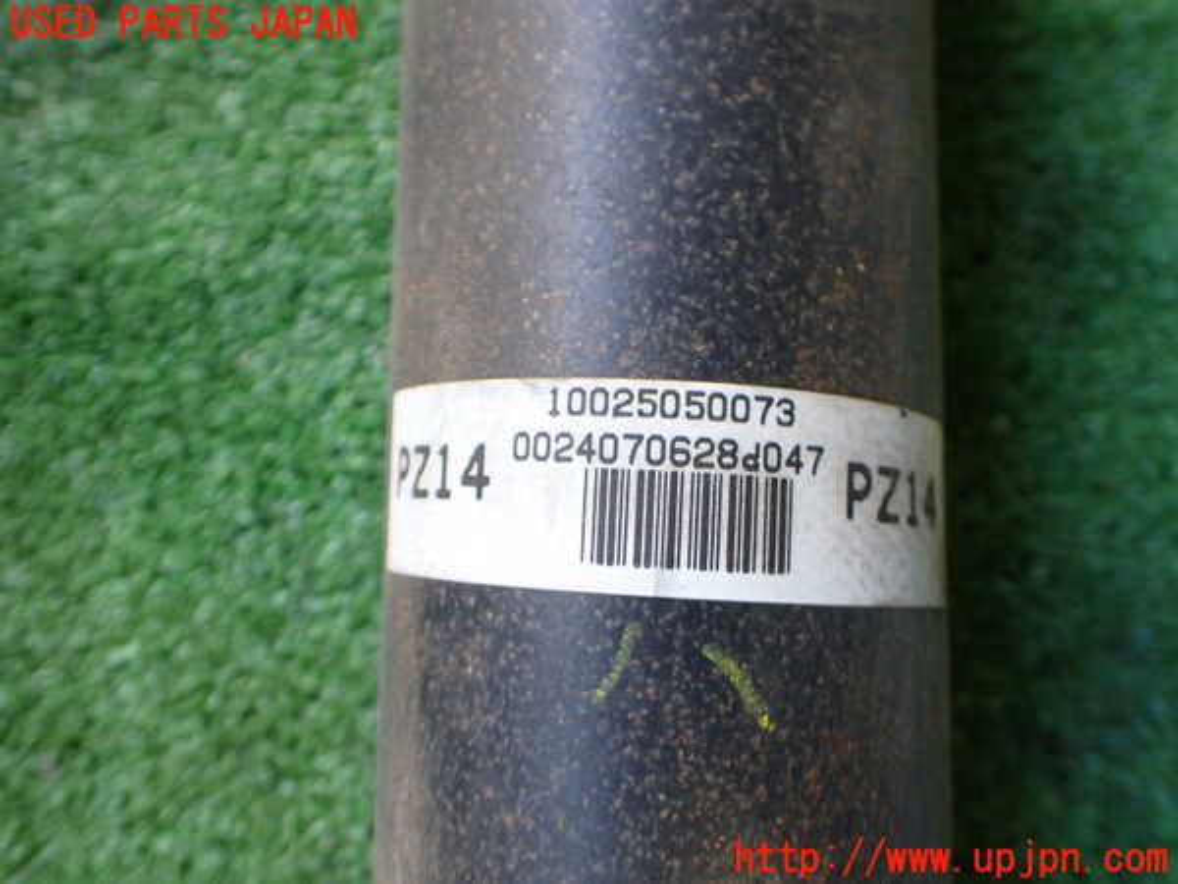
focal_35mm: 30
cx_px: 589
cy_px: 442
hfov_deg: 60.0
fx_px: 1021
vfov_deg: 46.8
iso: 500
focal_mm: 5.4
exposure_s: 1/125
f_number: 2.3
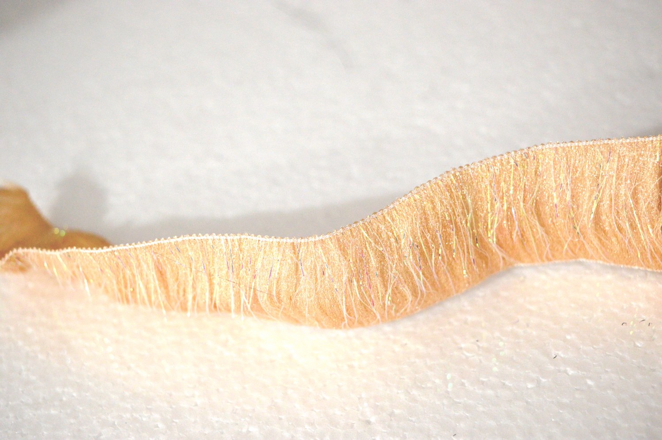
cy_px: 220
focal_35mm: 54
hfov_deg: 36.9
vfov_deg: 25.0
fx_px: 992
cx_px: 331
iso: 800
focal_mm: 36
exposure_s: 1/40
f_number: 4.8
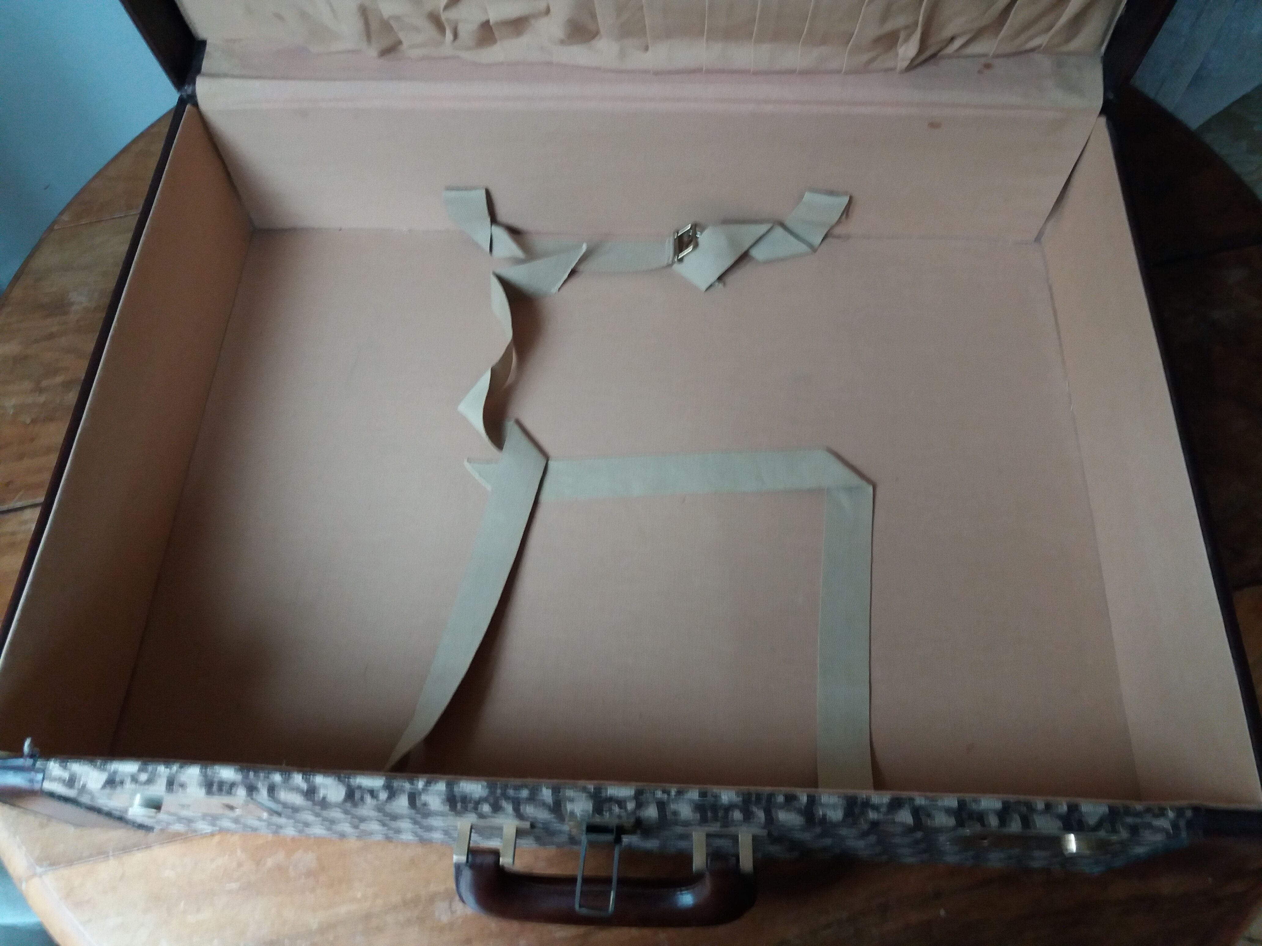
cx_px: 631
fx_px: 1021
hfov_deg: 63.4
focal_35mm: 28
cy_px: 473
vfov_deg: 49.7
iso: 160
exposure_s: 1/20
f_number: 1.9
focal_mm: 3.7
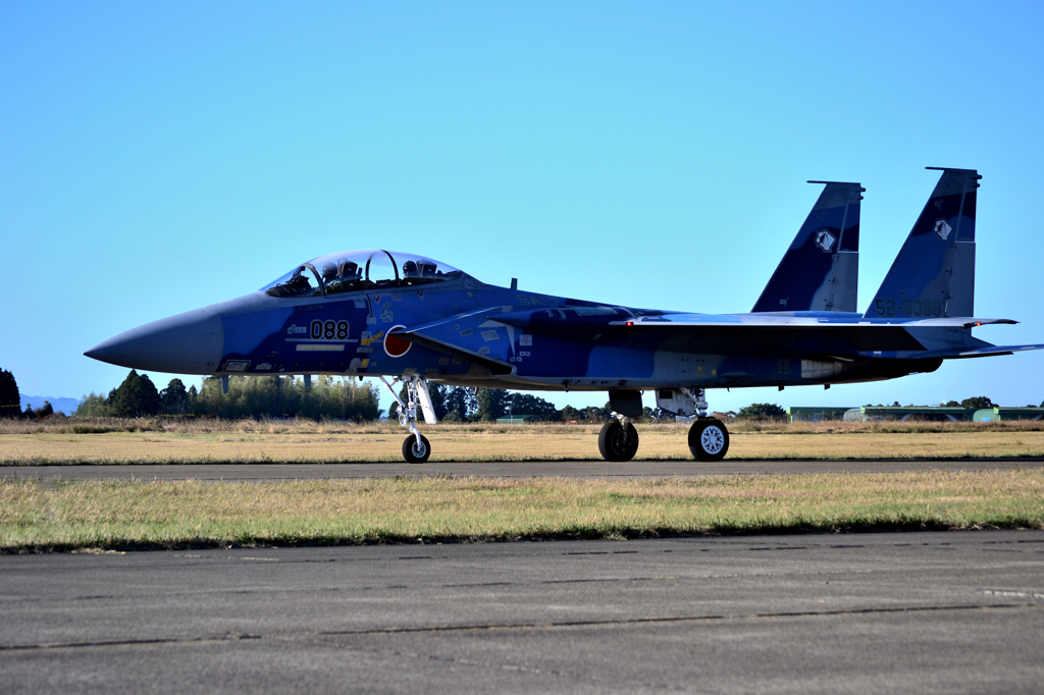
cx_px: 522
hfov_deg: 19.5
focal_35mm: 105
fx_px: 3044
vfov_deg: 13.0
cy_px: 348
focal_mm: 70
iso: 100
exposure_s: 1/500
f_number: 5.6
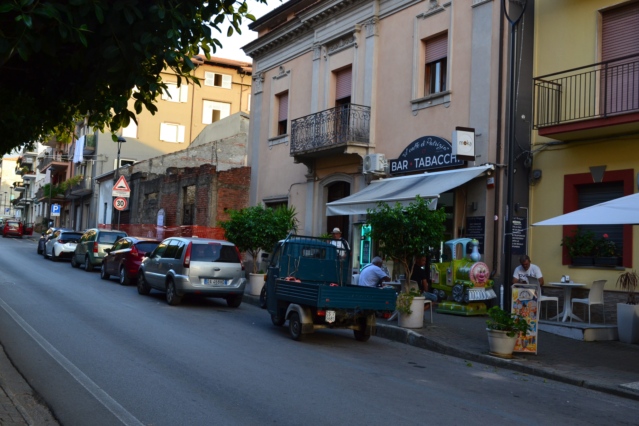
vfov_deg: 34.2
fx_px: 692
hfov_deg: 49.6
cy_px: 213
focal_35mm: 39
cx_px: 320
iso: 400
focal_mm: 26
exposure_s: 1/50
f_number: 8
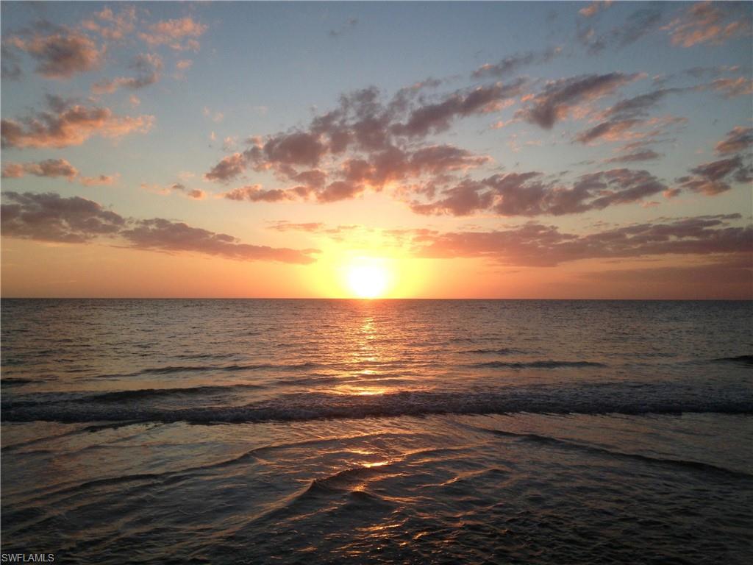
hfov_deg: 55.4
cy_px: 282
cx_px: 376
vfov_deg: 42.9
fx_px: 718
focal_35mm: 33
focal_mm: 4.12
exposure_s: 1/609
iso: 50
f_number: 2.4
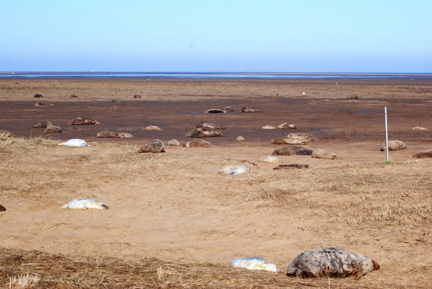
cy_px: 144
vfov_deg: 13.1
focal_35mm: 105
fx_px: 1261
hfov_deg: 19.4
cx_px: 216
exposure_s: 1/1600
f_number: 10
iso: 1000
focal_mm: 70
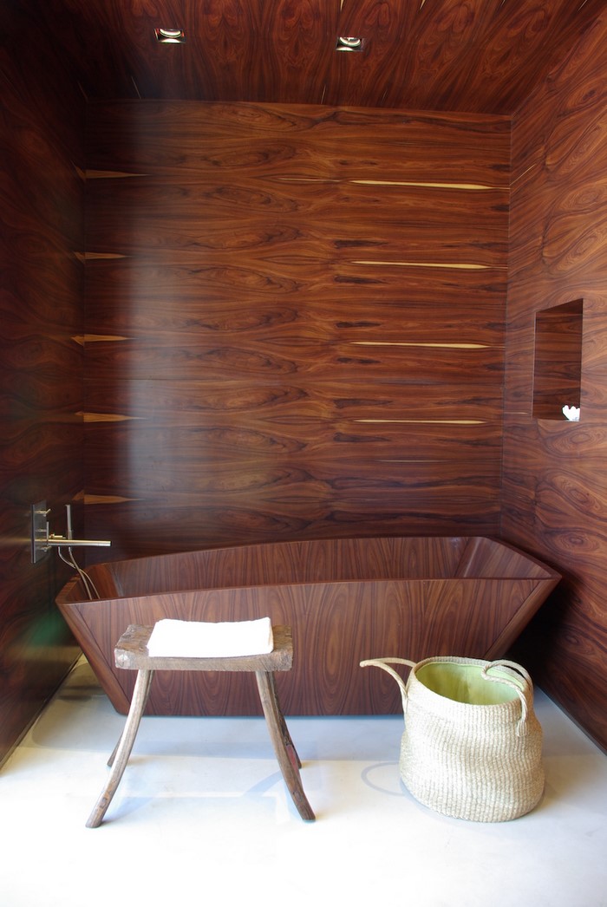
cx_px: 304
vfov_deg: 67.3
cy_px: 454
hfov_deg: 48.0
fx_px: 681
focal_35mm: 27
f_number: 9.5
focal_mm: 18
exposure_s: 1
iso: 100
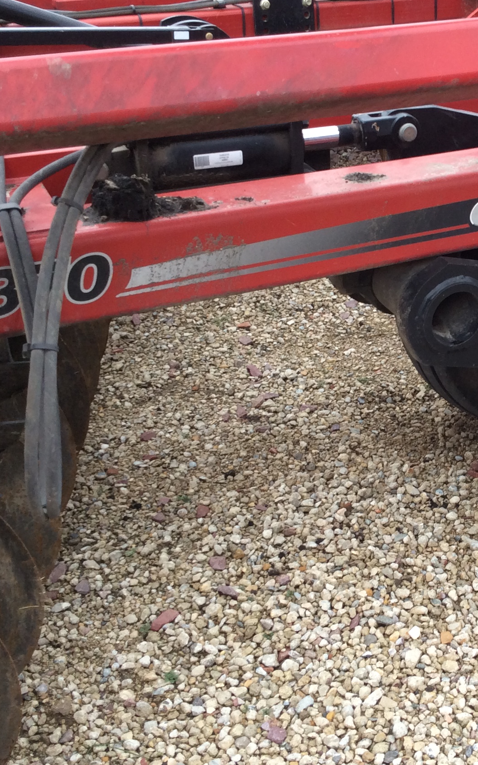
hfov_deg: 24.2
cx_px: 431
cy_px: 356
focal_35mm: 52
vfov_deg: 38.8
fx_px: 1084
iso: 32
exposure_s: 1/120
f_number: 2.4
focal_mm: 3.3
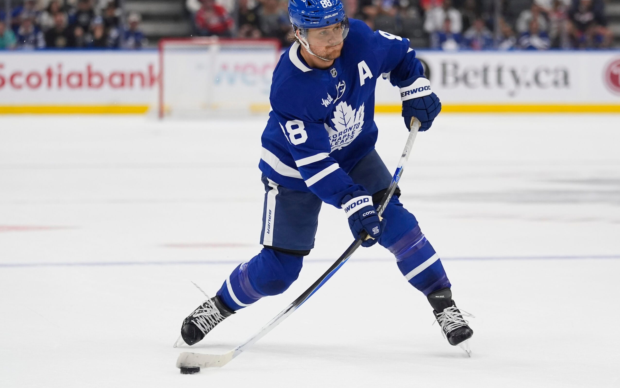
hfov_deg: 16.3
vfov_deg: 10.2
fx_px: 2163
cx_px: 311
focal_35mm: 128
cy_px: 183
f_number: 2.8
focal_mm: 125
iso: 2000
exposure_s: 1/2000
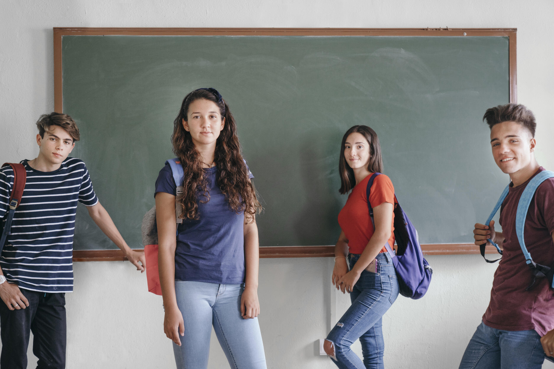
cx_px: 277
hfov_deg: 33.4
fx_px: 923
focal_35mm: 60
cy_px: 184
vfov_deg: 22.6
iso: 640
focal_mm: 60
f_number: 2.8
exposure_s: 1/250
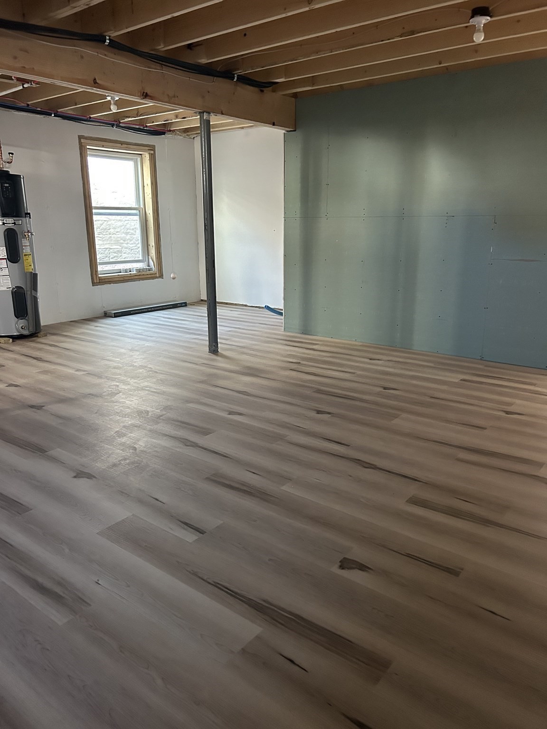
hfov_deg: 53.1
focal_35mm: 26
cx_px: 274
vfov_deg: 67.3
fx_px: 548
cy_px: 364
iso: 500
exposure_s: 1/52
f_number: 1.5
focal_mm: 5.7
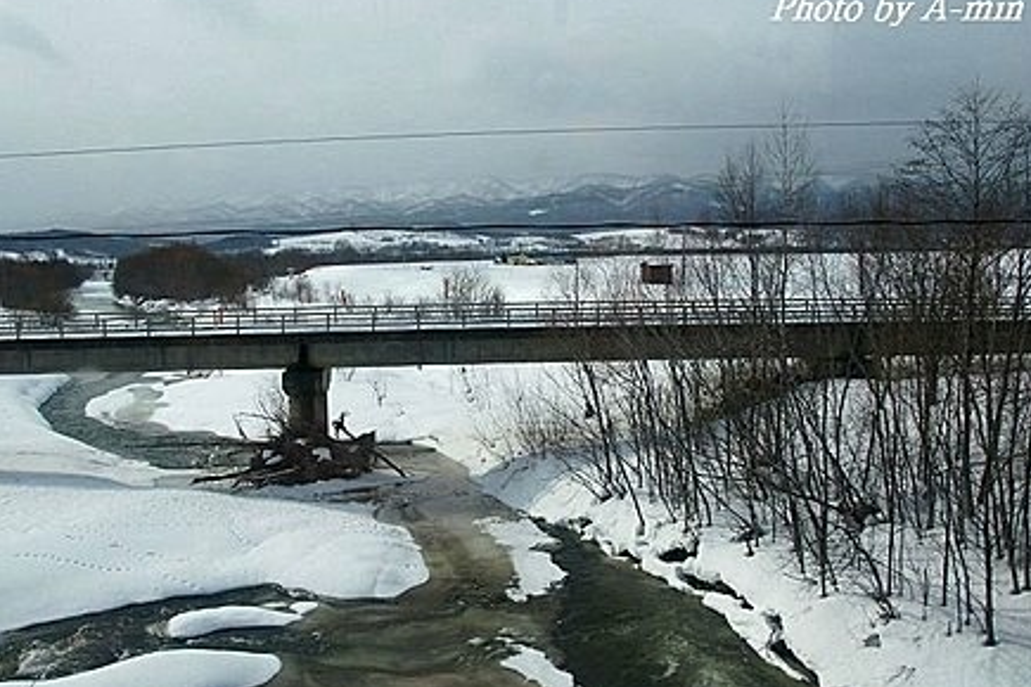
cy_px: 359
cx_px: 476
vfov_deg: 42.3
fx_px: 888
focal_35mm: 31
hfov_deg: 60.2
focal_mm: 18
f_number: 11
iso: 400
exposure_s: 1/1000
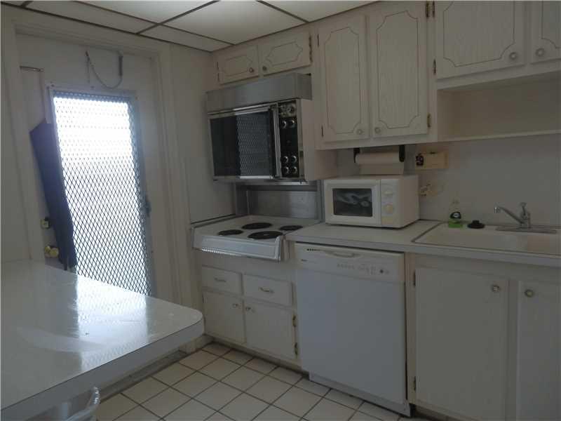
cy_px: 210
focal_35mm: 24
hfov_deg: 71.6
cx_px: 280
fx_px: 389
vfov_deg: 56.8
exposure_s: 1/30
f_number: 3
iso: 160
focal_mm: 4.2
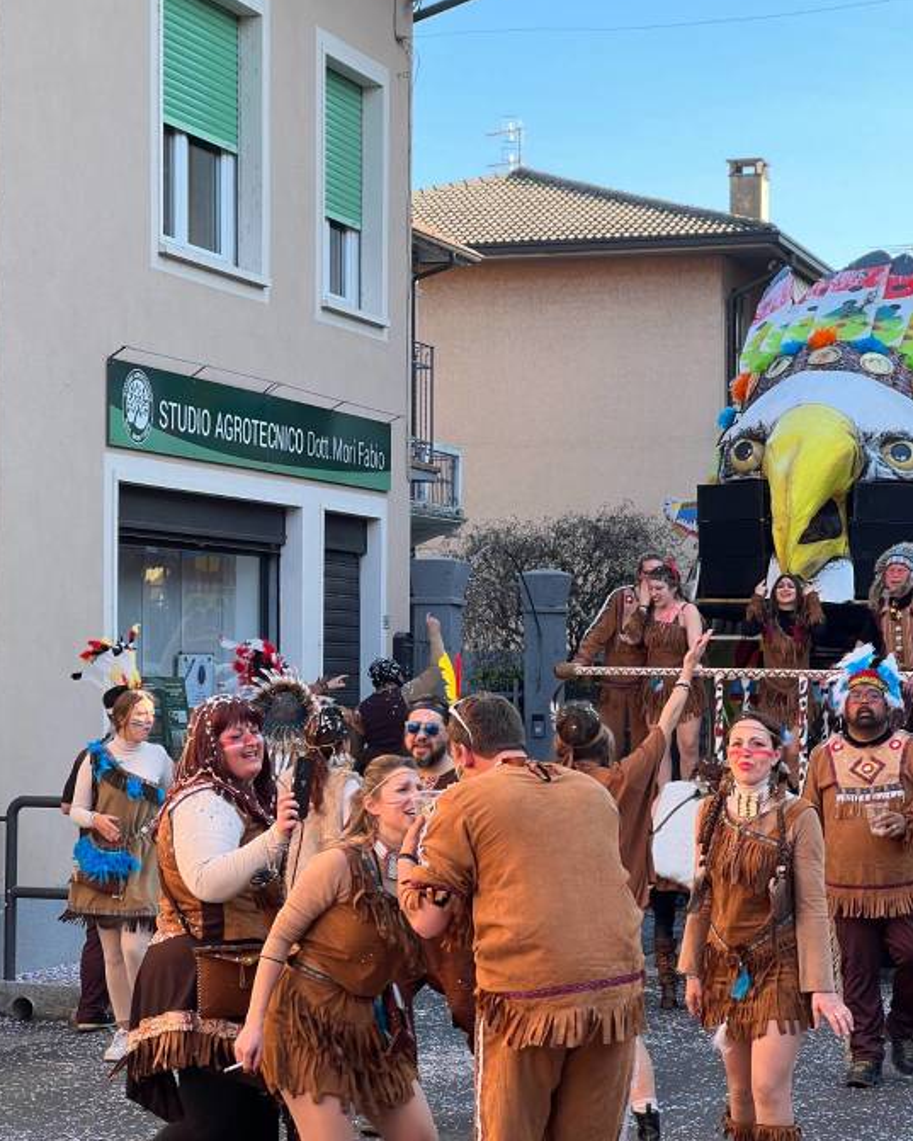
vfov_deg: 22.2
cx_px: 454
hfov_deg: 17.9
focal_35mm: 86
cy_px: 626
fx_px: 2904
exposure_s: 1/99
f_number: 2.8
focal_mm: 9
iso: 32
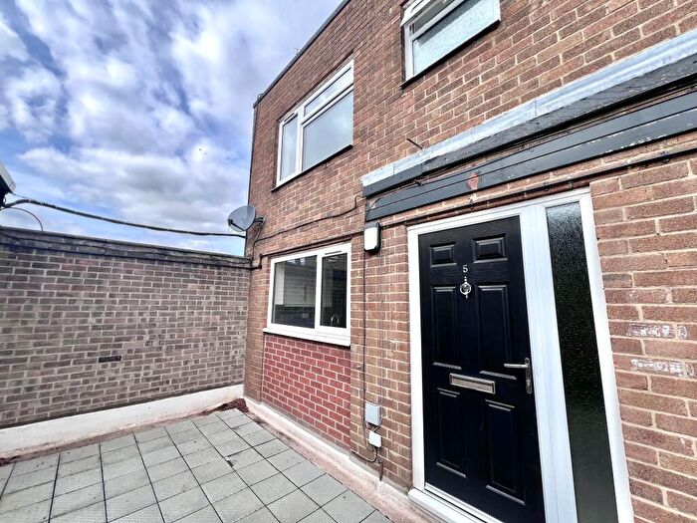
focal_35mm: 13
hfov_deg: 106.2
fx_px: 262
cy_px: 262
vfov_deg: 89.9
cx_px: 348
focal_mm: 1.57
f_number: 1.8
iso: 32
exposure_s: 1/550
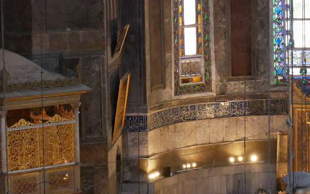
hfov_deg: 8.9
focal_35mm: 234
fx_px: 1978
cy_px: 200
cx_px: 282
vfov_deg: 5.6
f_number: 5.6
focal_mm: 60
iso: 3200
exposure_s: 1/80
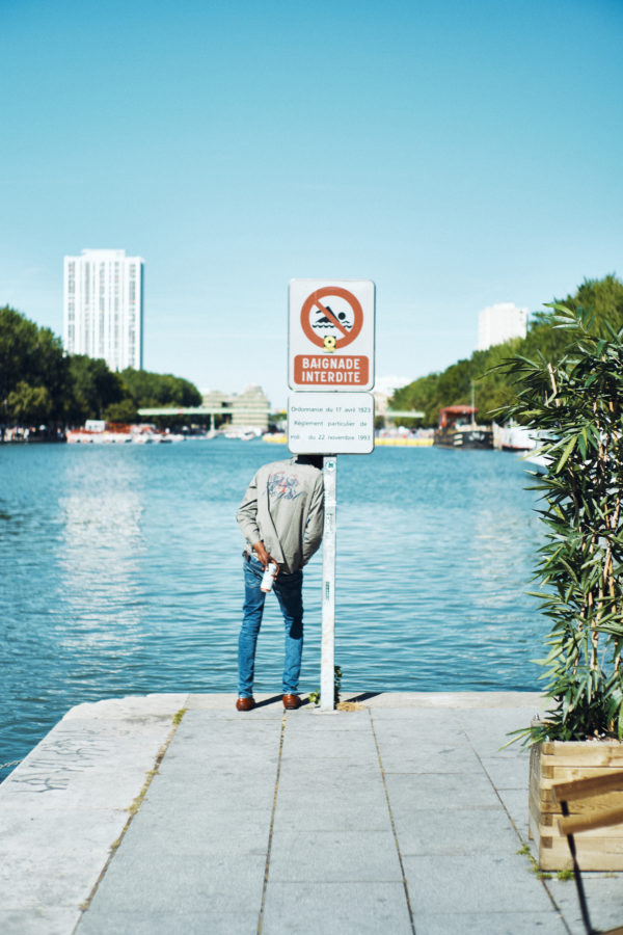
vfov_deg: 37.5
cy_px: 468
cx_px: 312
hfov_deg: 25.5
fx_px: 1376
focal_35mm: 53
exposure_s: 1/4000
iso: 200
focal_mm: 35
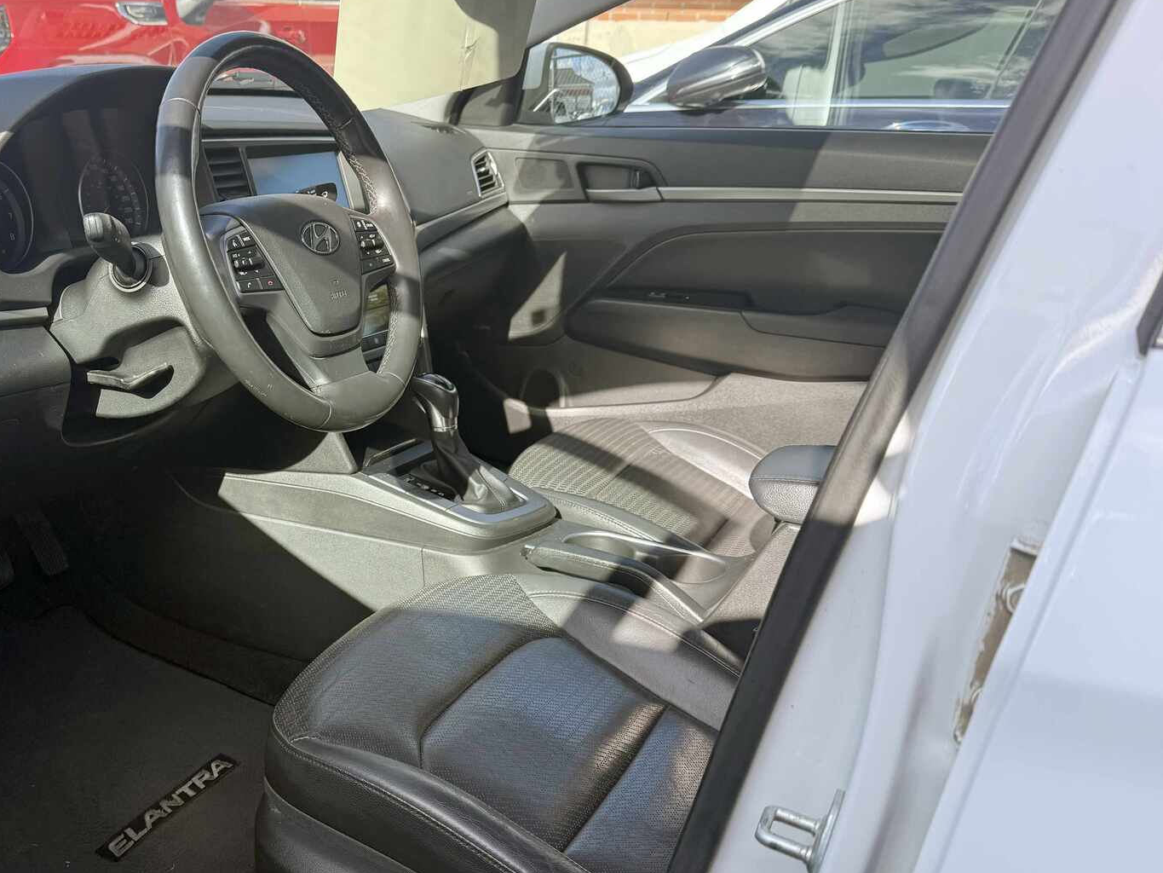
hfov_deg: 50.2
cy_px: 480
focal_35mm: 36
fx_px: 1210
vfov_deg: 39.6
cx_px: 363
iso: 80
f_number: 1.78
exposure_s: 1/840
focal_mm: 6.76
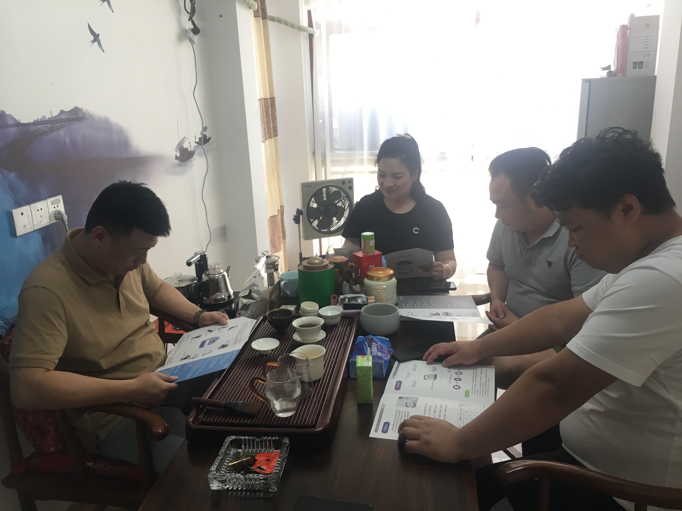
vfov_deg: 48.2
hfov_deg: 61.7
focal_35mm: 29
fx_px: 571
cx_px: 341
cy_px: 256
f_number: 2.2
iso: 80
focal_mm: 4.15
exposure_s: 1/33
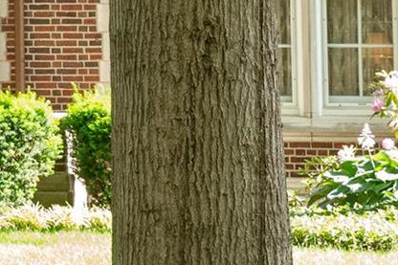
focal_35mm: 269
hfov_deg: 7.4
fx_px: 2973
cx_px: -307
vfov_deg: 5.1
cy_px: 42
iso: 400
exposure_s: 1/60
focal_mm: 35
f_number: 8
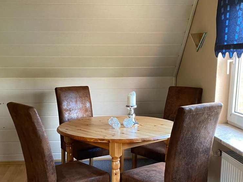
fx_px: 295
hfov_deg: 44.8
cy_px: 131
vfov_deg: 33.8
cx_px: 131
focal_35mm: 42
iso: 250
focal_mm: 4.25
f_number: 1.8
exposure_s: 1/60
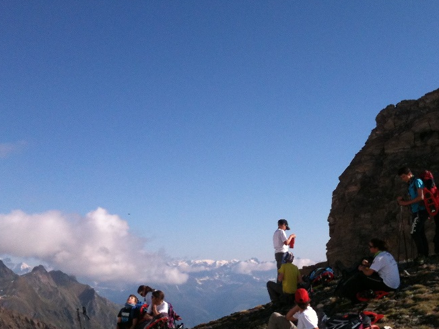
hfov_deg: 34.8
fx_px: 698
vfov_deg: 26.6
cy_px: 159
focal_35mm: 55
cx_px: 265
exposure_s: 1/1370
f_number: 2.8
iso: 64
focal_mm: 3.85
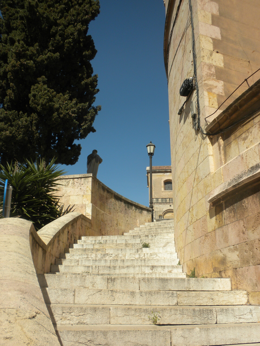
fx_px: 371
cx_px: 130
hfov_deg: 38.7
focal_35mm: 37
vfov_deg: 50.1
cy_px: 173
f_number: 10
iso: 64
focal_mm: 6.6
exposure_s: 1/157
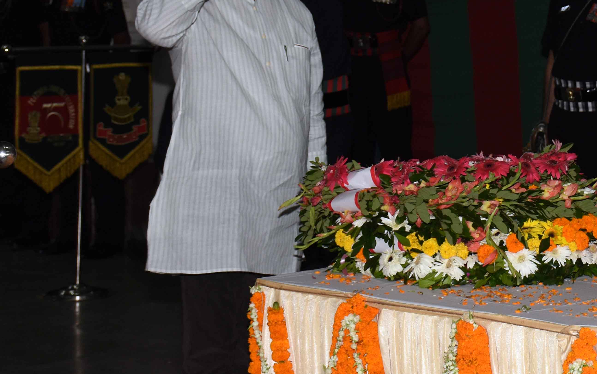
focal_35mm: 124
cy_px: 36
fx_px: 2021
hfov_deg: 16.5
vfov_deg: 10.5
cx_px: 560
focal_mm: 35
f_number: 5.6
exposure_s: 1/60
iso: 320
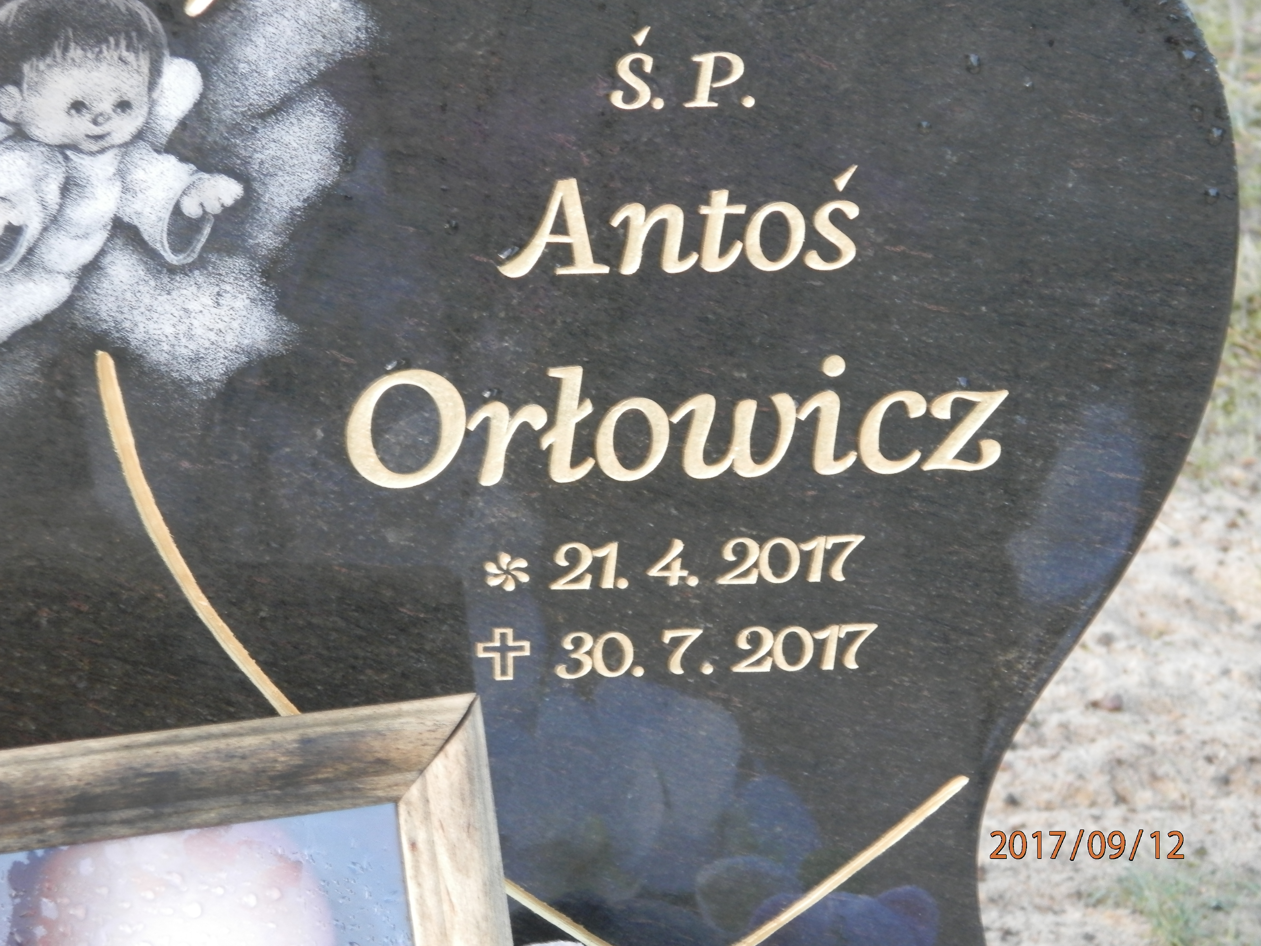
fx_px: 3861
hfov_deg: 18.5
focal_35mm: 106
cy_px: 473
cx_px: 630
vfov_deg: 14.0
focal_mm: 19
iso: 200
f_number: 4.5
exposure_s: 1/25
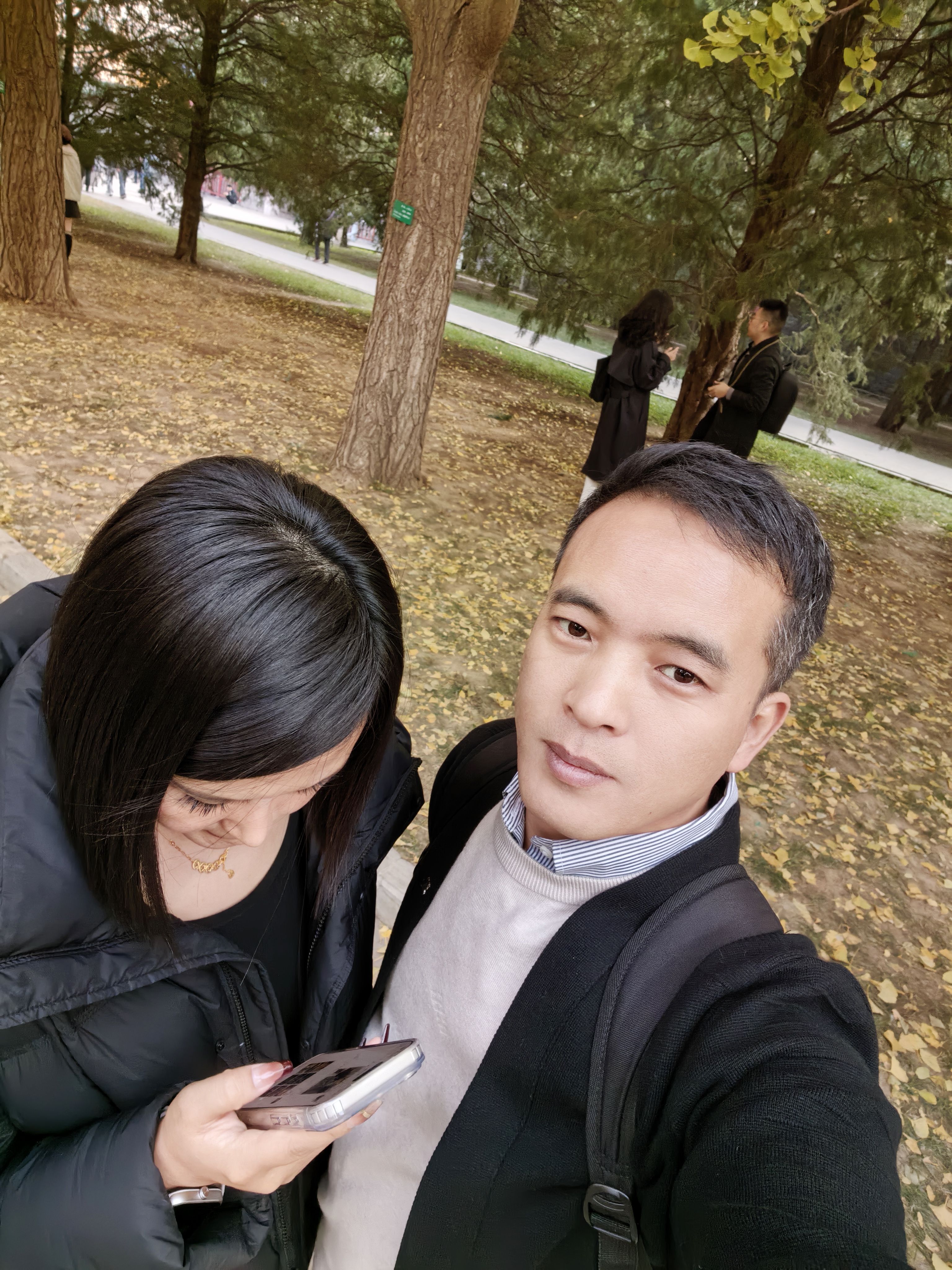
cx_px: 476
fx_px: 770
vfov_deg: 79.0
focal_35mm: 21
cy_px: 635
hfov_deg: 63.4
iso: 100
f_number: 2.4
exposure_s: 1/50
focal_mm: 3.51
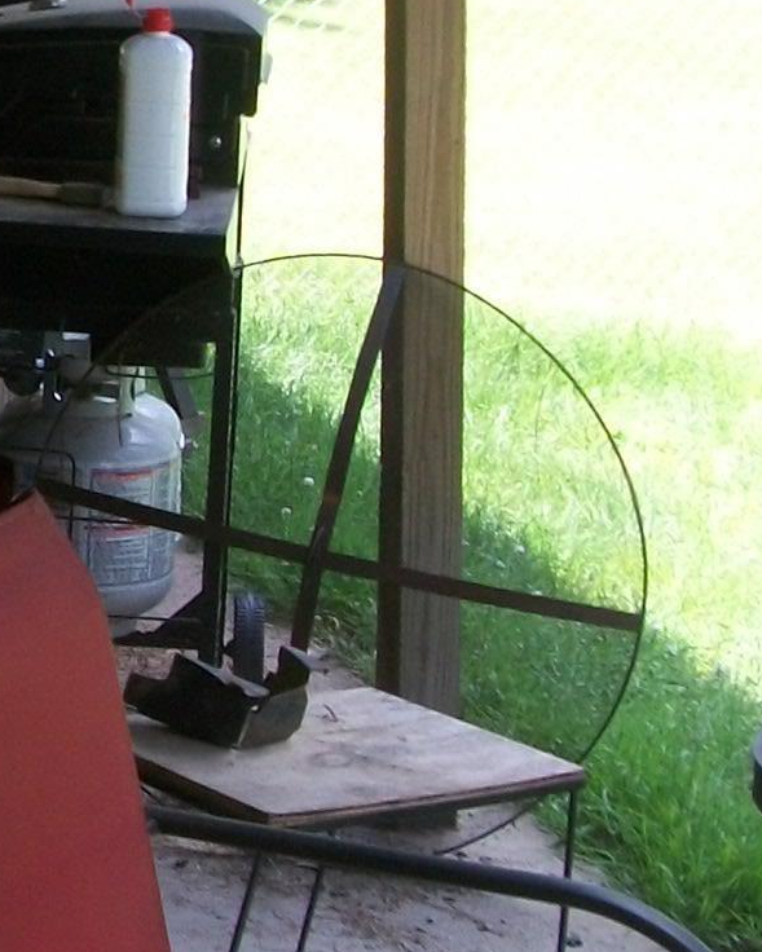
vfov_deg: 17.2
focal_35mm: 110
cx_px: -596
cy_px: 106
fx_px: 3100
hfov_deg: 12.8
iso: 80
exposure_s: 1/125
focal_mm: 5.7
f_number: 2.9
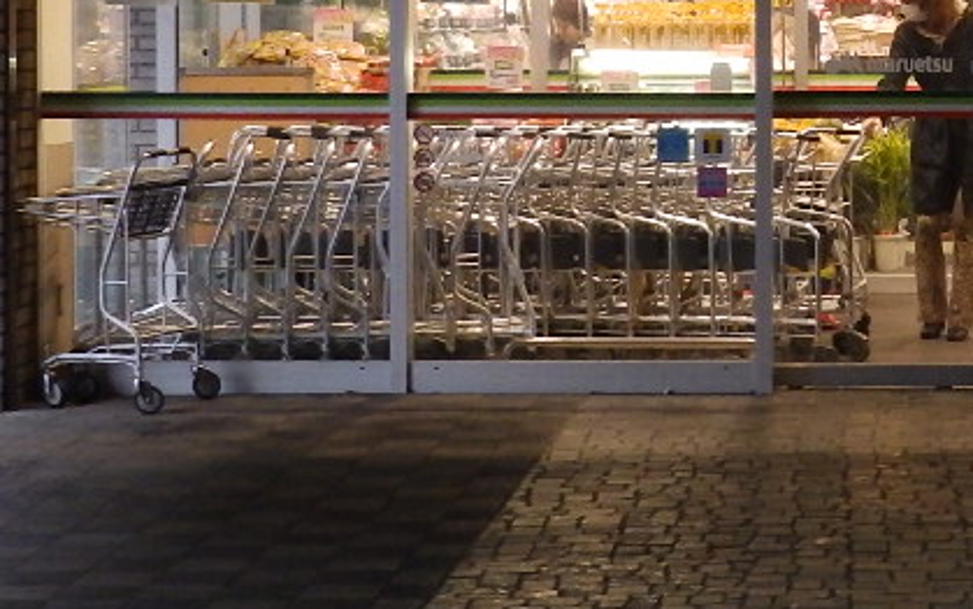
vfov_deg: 10.6
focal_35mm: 123
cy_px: 65
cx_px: 947
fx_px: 3262
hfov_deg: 16.6
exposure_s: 1/40
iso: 400
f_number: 4
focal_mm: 6.8
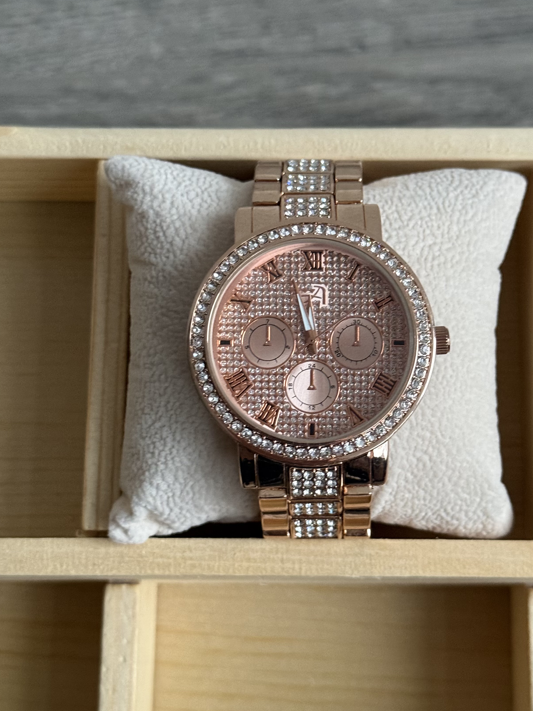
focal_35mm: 60
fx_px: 1232
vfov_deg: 32.2
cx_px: 331
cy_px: 375
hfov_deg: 24.4
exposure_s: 1/40
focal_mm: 6.76
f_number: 1.78
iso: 320
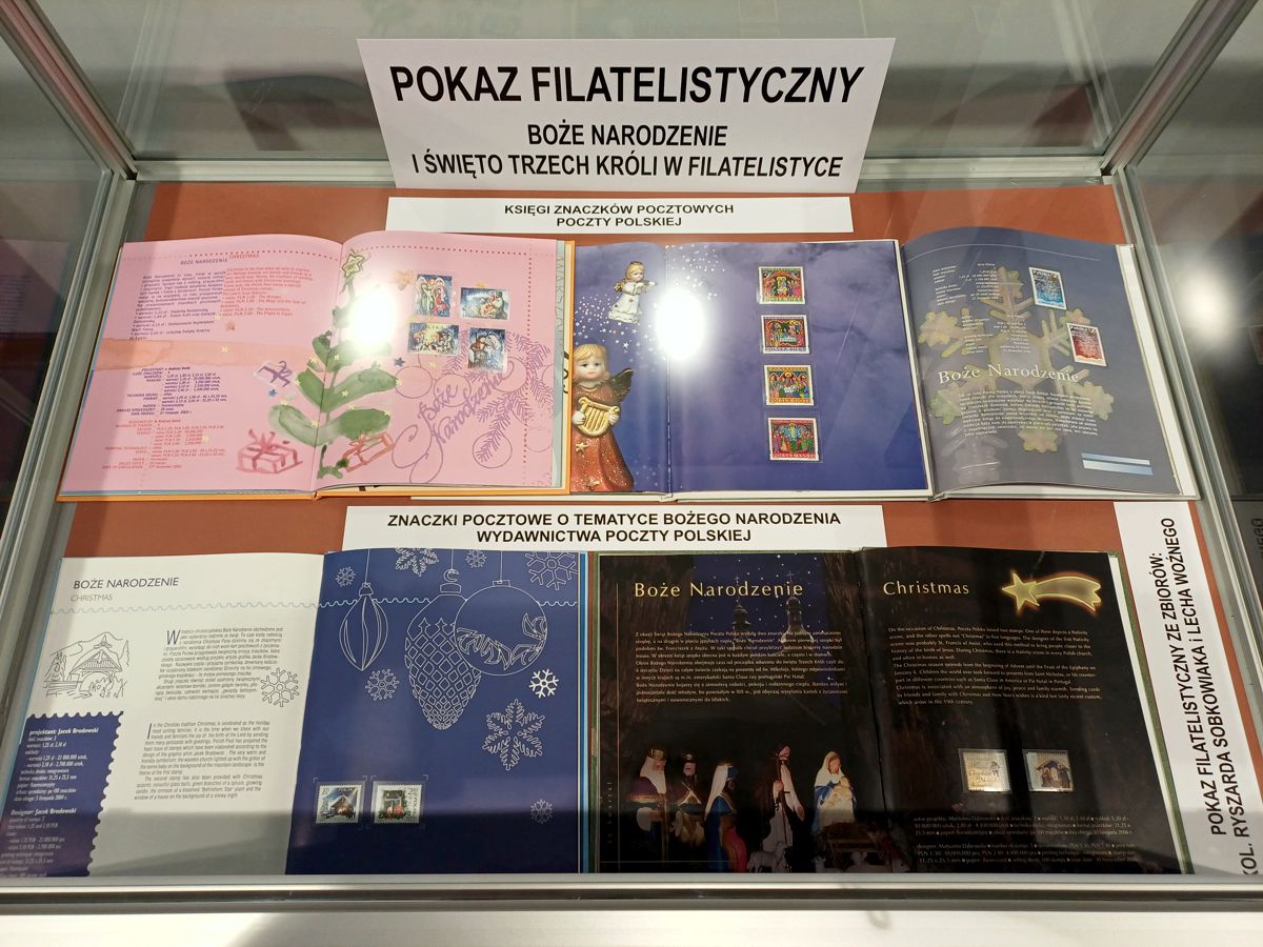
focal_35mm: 25
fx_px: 912
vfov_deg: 54.9
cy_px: 474
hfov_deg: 69.4
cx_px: 632
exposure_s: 1/100
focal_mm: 4.65
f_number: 1.8
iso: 80
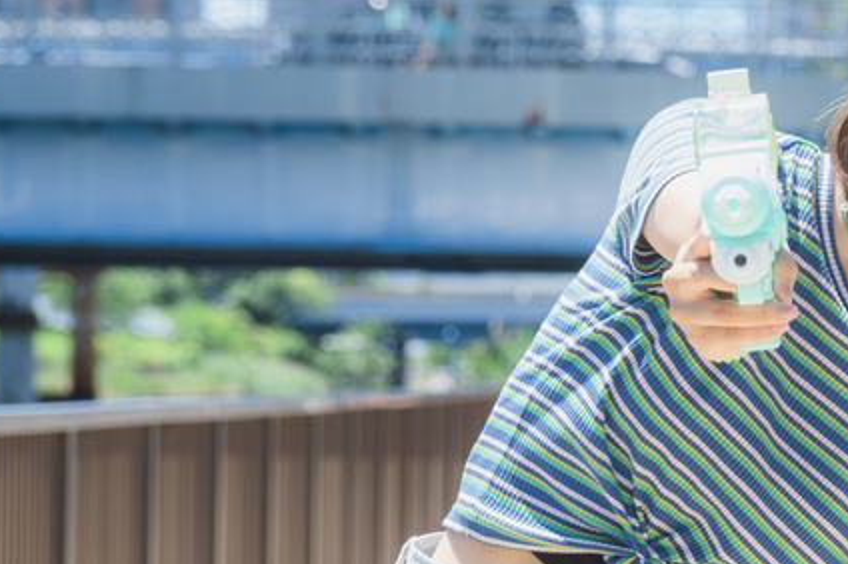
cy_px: 398
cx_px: 860
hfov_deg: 8.0
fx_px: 6032
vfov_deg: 5.4
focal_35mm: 256
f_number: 5
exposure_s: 1/125
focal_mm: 67
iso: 100
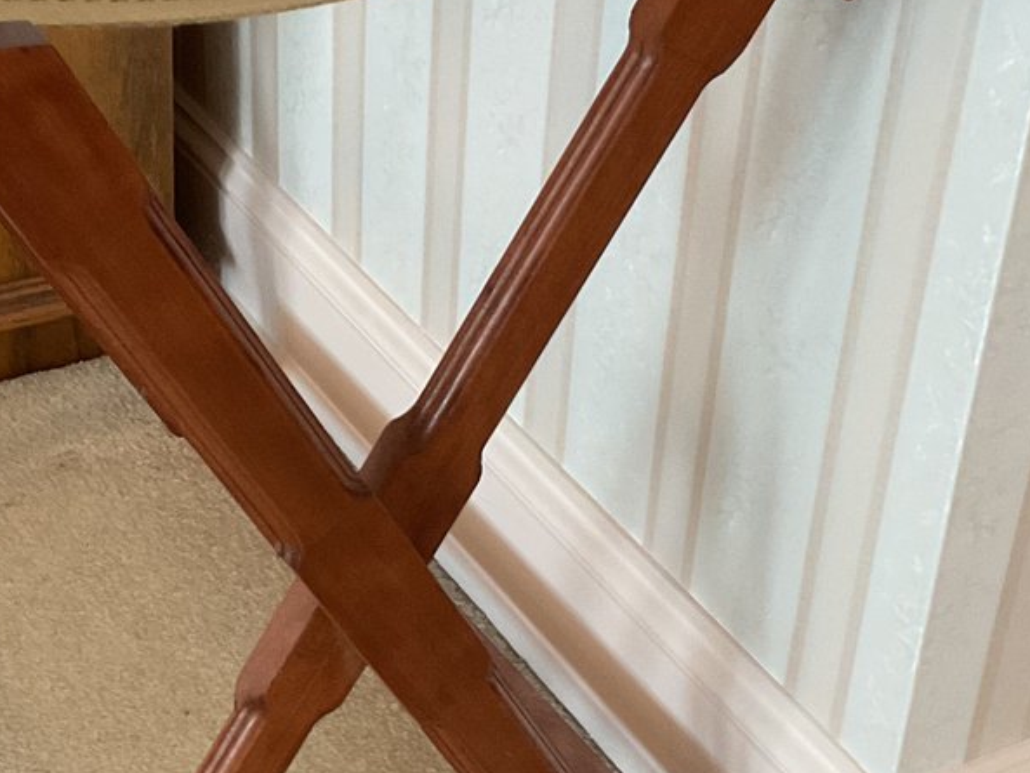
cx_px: 267
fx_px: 2202
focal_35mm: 74
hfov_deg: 26.0
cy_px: 439
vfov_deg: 19.9
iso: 200
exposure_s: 1/60
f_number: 1.8
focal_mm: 3
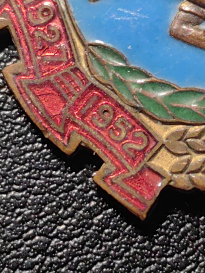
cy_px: 47
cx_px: 171
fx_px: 1176
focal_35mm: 149
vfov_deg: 13.2
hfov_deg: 9.9
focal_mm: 5.75
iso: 100
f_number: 2
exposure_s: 1/55.6
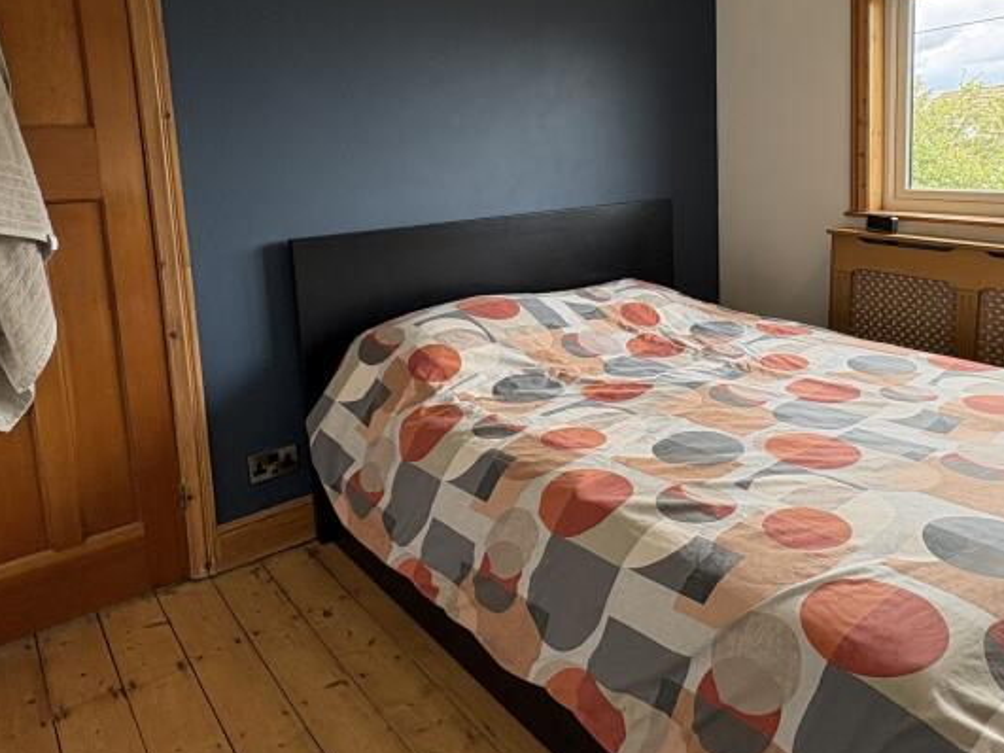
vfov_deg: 50.4
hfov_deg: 64.4
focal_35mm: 27
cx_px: 626
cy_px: 250
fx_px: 783
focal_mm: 2.22
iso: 125
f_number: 2.2
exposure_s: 1/99
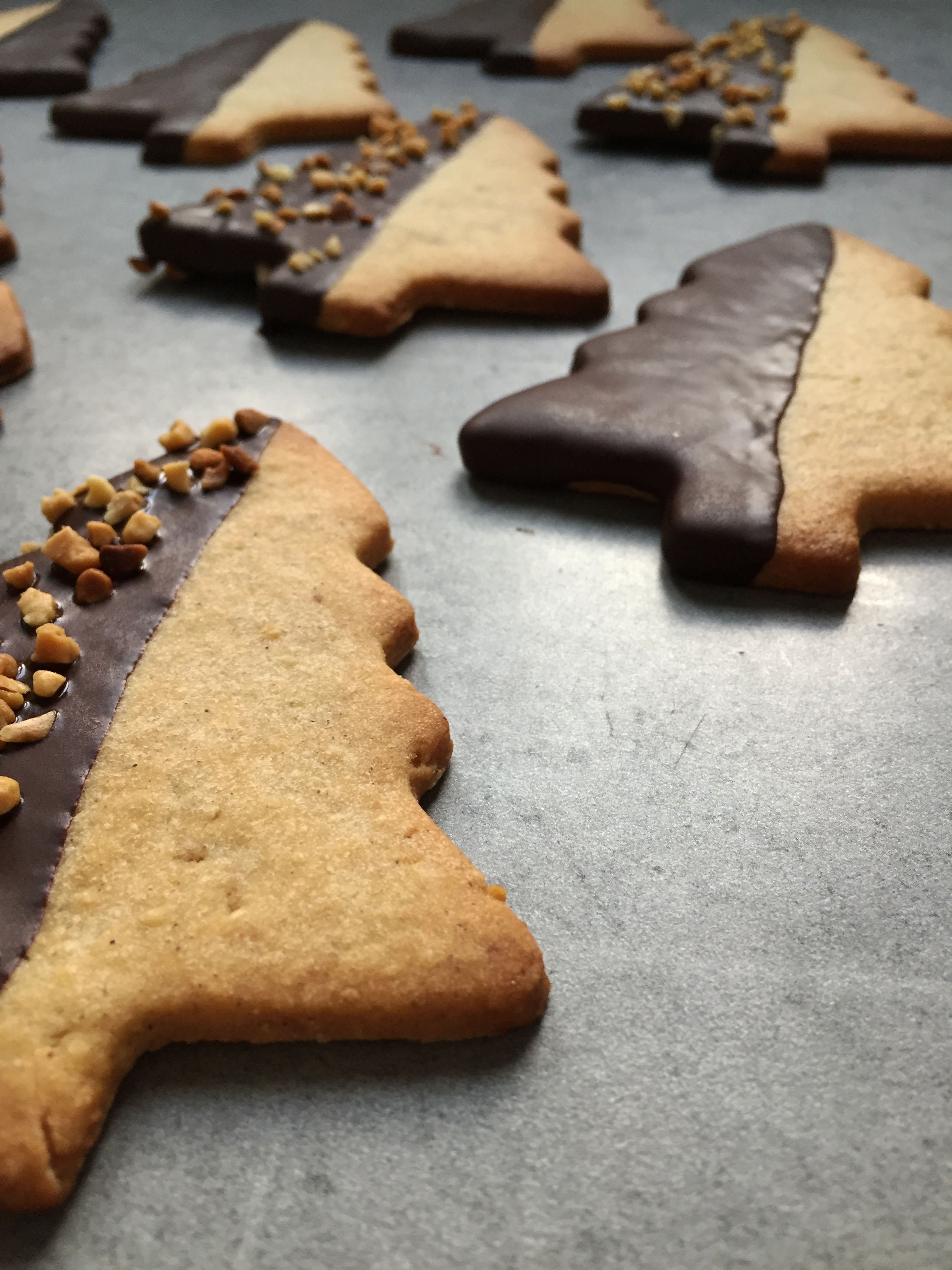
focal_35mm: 29
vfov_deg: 61.7
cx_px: 476
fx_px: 1063
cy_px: 635
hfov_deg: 48.2
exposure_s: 1/33
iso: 125
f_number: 2.2
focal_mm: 4.15
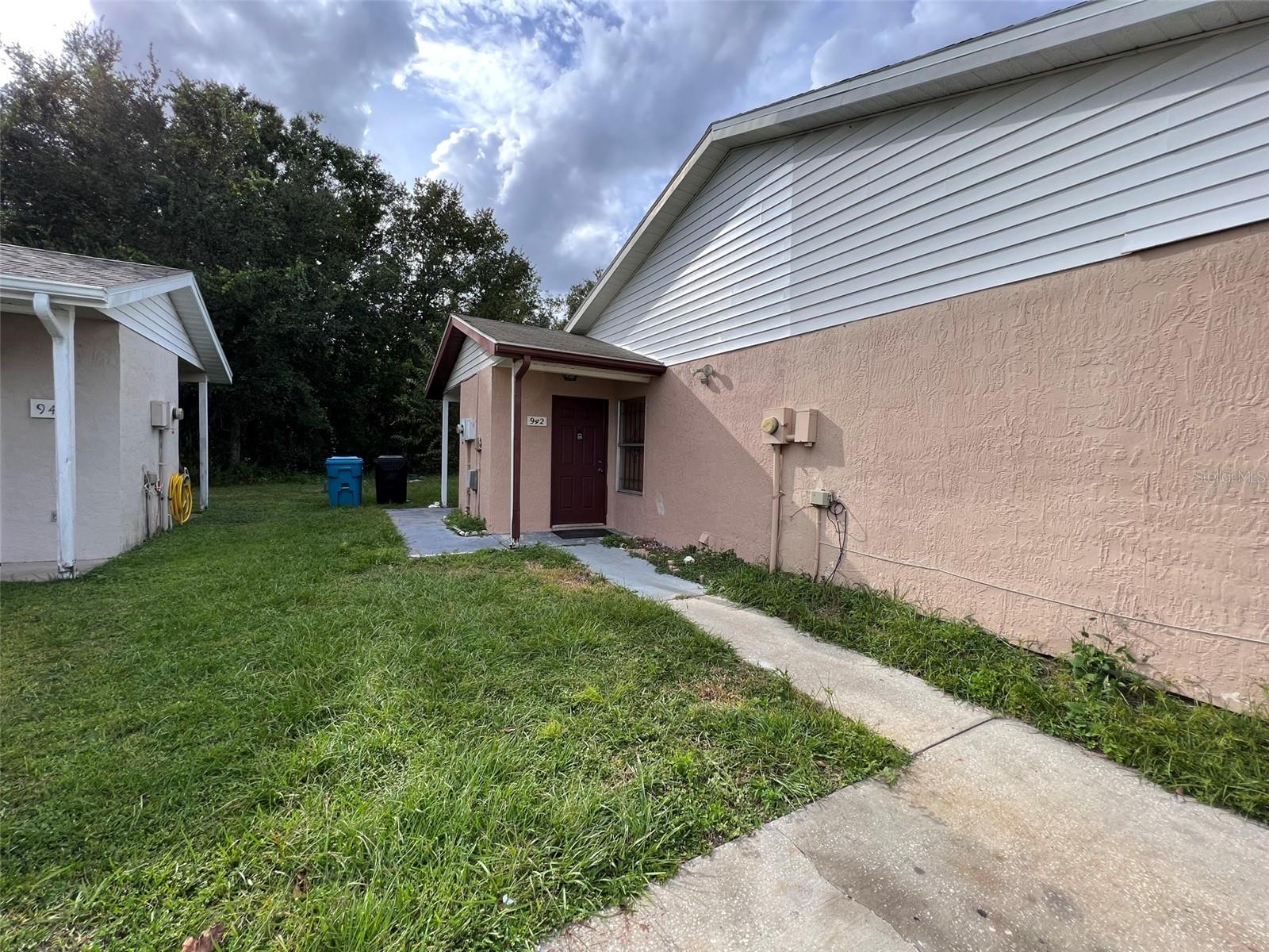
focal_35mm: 13
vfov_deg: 89.9
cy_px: 476
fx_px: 477
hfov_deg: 106.2
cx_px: 634
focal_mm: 1.57
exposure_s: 1/827
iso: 32
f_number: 1.8
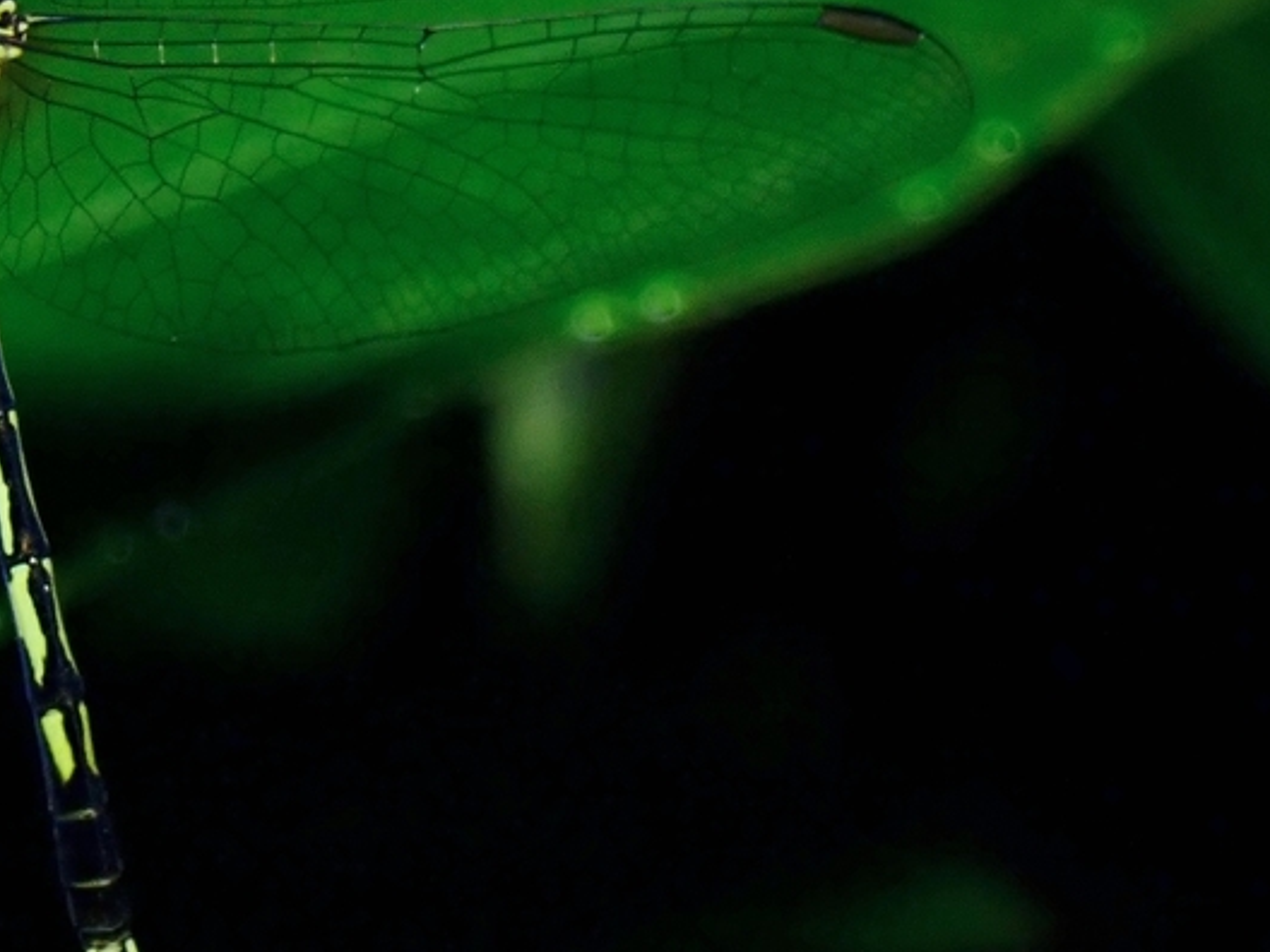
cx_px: -7
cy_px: 73
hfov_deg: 9.1
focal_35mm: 216
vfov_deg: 6.9
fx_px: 7925
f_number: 6.3
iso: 250
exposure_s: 1/200
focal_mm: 18
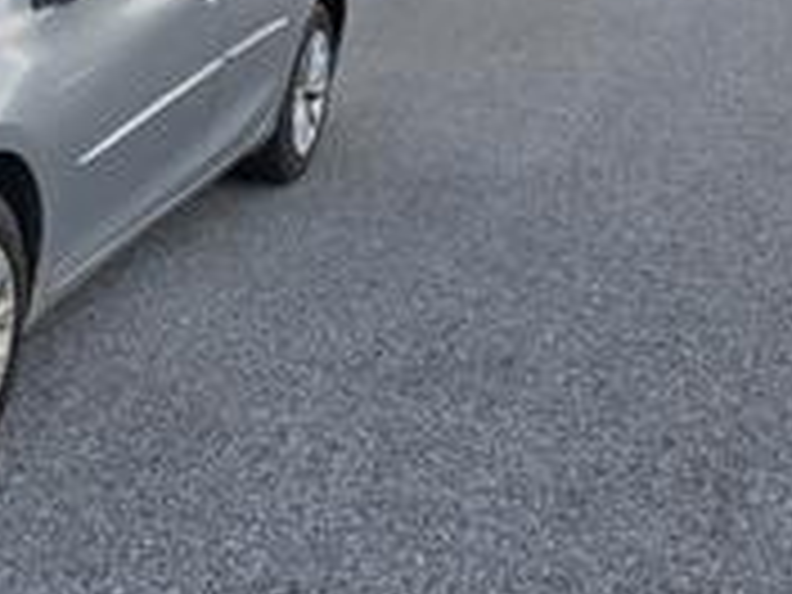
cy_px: 130
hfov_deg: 24.8
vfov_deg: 22.0
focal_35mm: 66
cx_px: -284
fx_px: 1510
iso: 25
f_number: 1.8
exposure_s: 1/588
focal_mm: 5.4
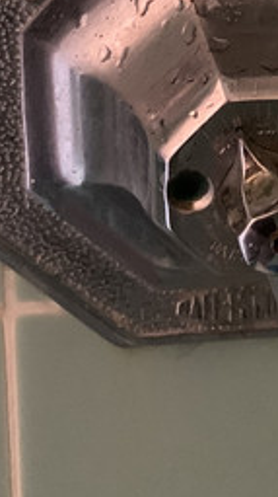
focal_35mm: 89
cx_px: 187
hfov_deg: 13.5
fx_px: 1169
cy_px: -150
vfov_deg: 21.6
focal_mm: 4.25
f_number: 1.8
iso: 640
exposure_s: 1/24
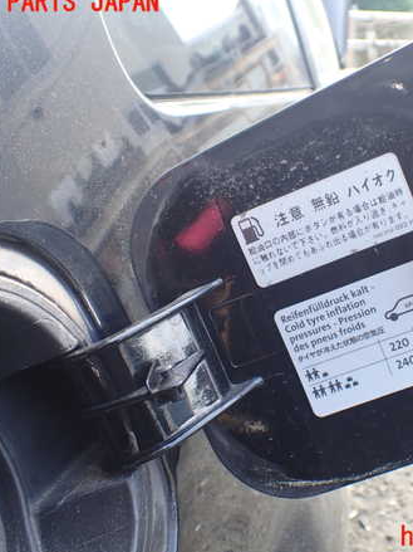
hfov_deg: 34.4
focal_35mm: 41
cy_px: 270
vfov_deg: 45.8
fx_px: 653
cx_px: 308
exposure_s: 1/160
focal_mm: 5.4
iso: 100
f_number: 2.3
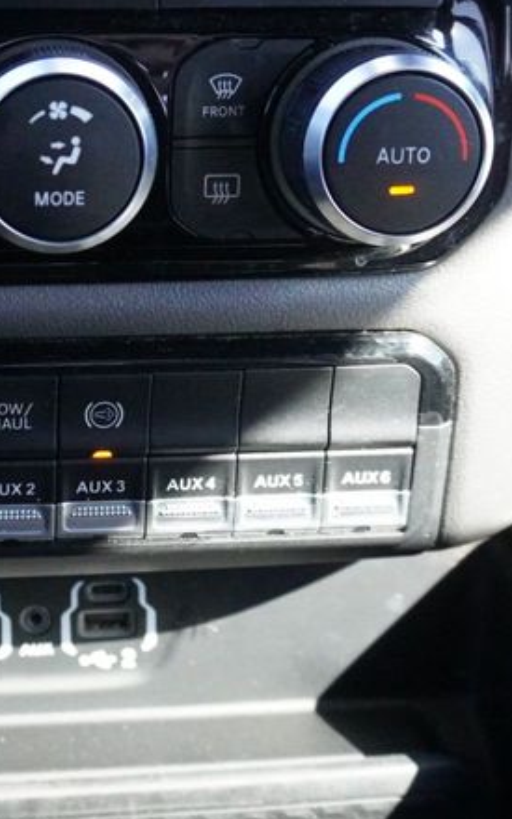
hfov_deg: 22.0
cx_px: 19
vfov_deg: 35.2
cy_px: 246
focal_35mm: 57
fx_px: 1273
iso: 6400
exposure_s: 1/800
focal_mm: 16
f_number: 4
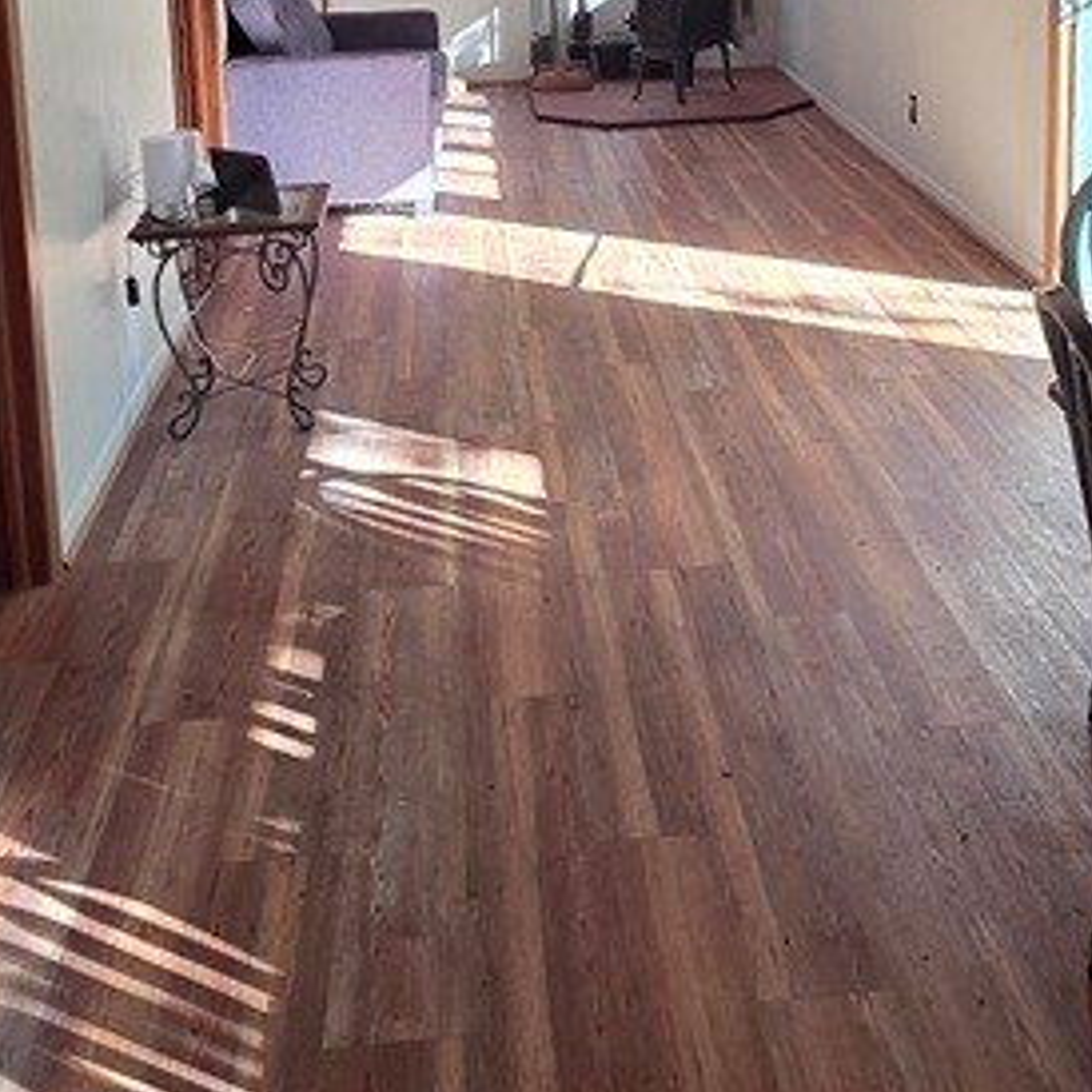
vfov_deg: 36.4
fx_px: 1535
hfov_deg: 39.1
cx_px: 622
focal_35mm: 43
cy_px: 80
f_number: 1.9
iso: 125
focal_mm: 2.2
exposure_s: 1/120
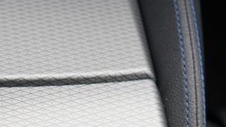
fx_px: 612
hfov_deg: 19.0
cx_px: -90
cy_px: 283
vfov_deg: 10.5
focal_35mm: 102
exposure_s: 1/60
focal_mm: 24
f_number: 4
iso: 500
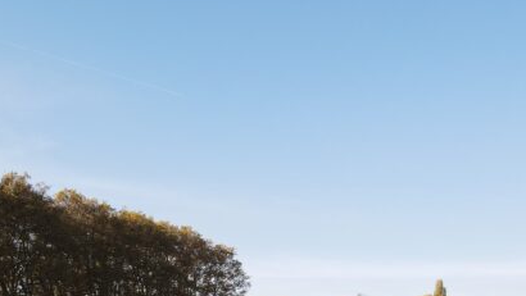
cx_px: 280
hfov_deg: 42.1
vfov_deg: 22.5
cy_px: 358
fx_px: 684
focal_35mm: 49
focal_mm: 4.5
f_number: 2.8
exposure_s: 1/320
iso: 100
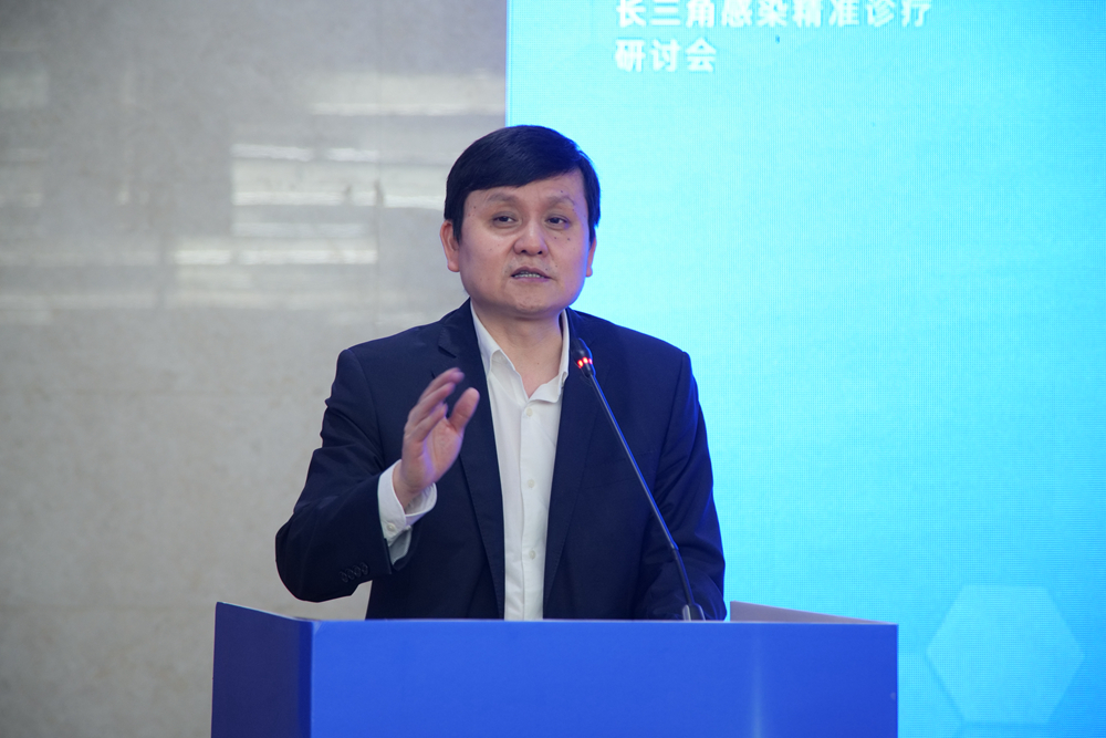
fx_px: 3226
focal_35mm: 105
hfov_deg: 19.5
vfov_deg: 13.0
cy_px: 369
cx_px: 553
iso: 3200
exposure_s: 1/100
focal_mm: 105
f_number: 4
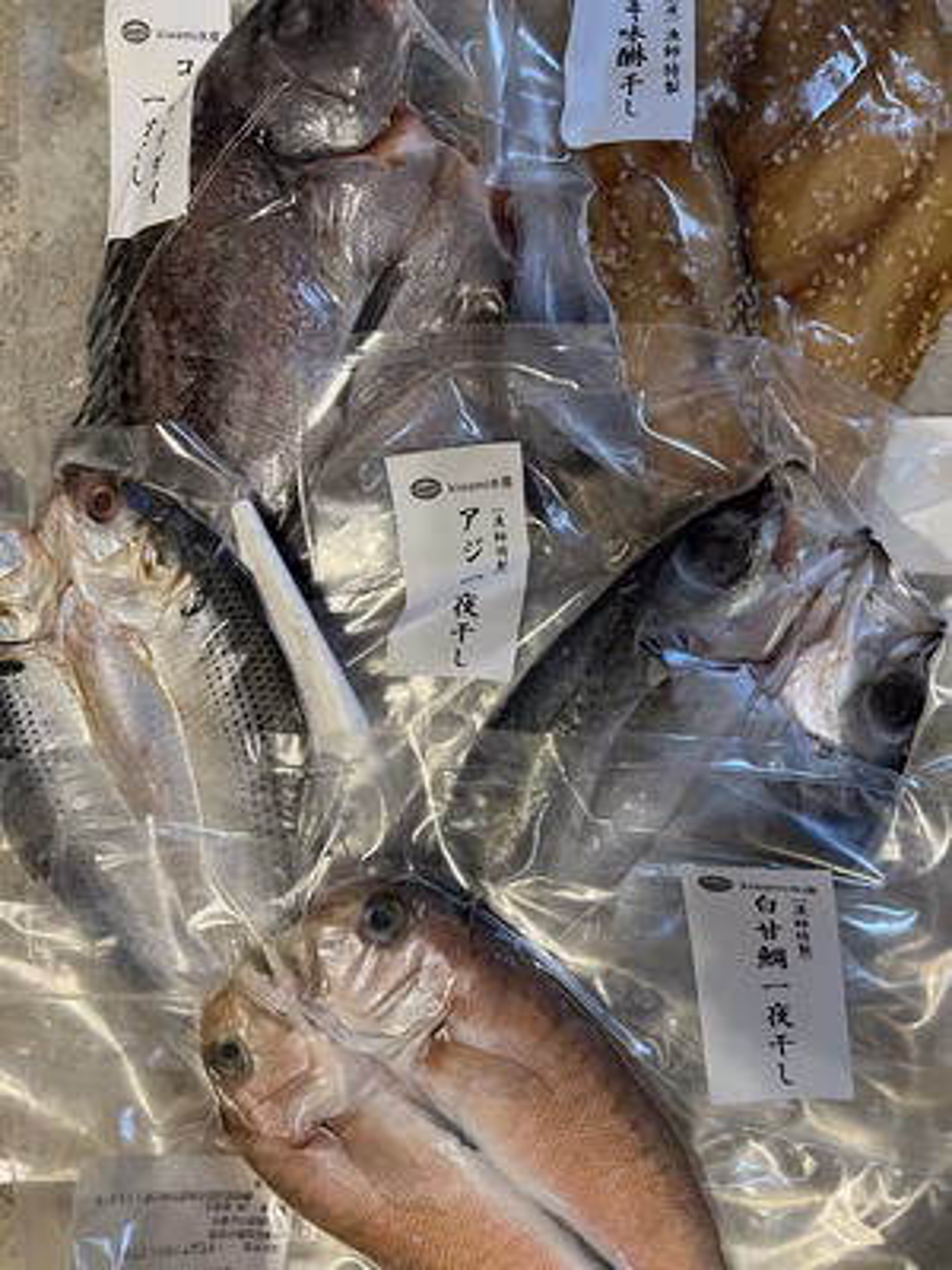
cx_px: 476
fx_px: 953
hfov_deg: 53.1
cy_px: 635
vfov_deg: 67.3
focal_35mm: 26
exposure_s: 1/68
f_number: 1.5
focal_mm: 5.7
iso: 125
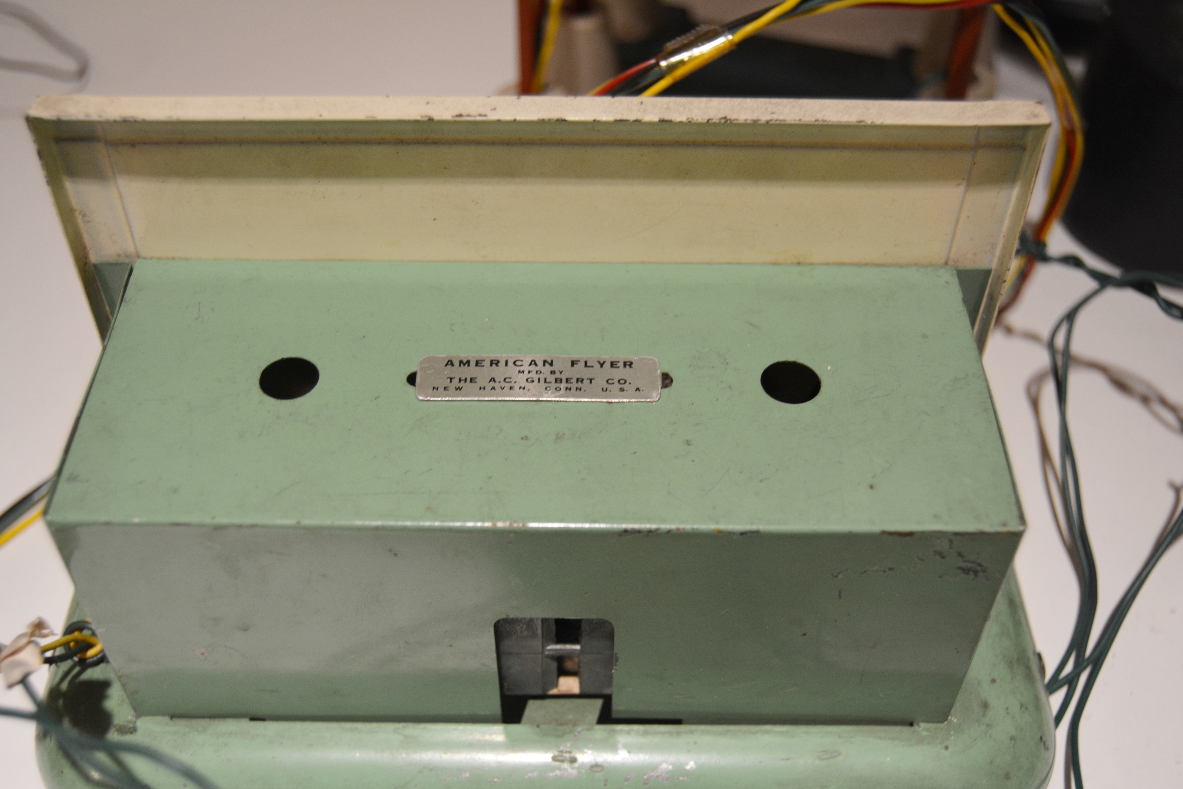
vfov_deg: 34.2
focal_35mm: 39
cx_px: 592
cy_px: 394
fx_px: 1281
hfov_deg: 49.6
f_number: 4
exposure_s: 1/60
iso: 450
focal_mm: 26
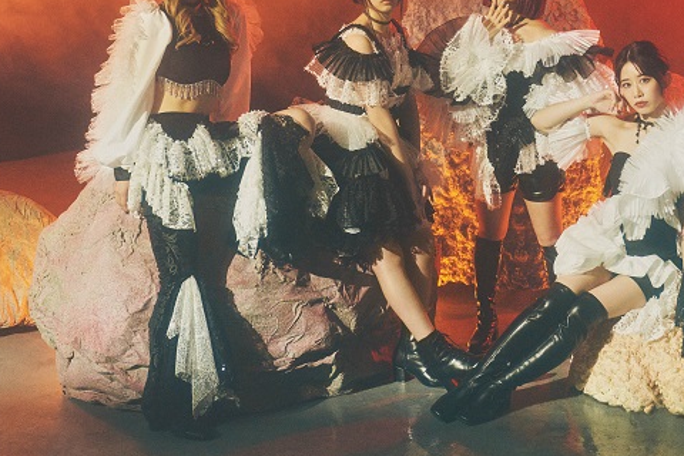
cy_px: 76
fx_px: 1368
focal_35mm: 72
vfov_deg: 18.7
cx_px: 480
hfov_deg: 27.8
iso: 2000
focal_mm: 36
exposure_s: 1/80
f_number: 4
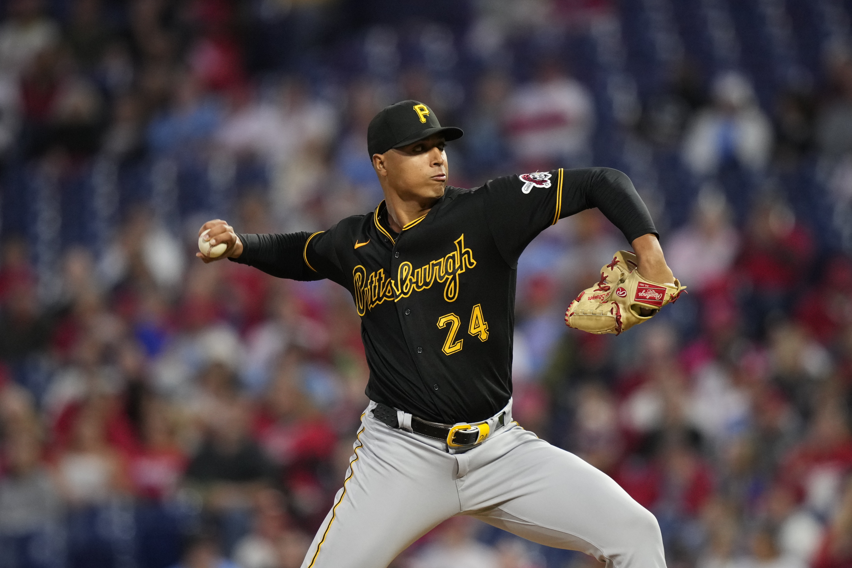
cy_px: 285
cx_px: 428
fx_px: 14317
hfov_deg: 3.4
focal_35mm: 605
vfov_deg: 2.3
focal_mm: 400
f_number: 2.8
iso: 2500
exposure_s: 1/2000
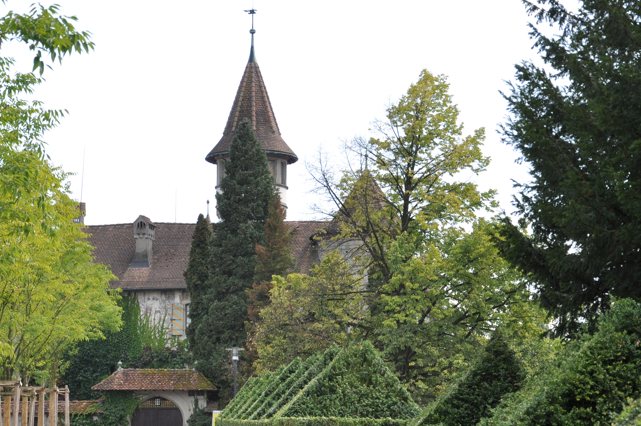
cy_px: 228
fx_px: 2187
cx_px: 231
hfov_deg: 16.6
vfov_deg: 11.1
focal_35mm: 123
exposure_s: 1/250
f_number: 8
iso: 200
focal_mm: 58
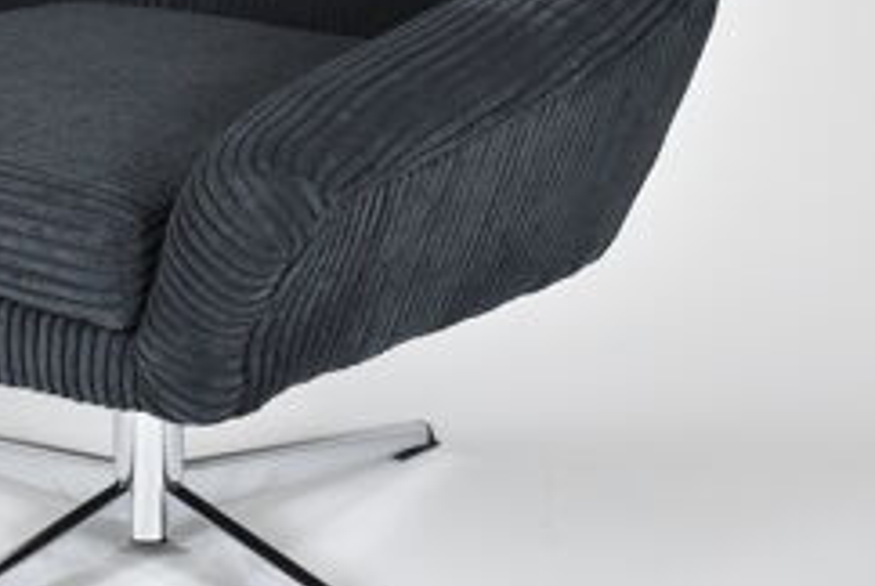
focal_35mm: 100
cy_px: 67
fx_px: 2439
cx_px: 119
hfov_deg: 20.0
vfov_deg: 13.6
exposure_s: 1/125
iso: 1250
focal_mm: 27
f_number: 4
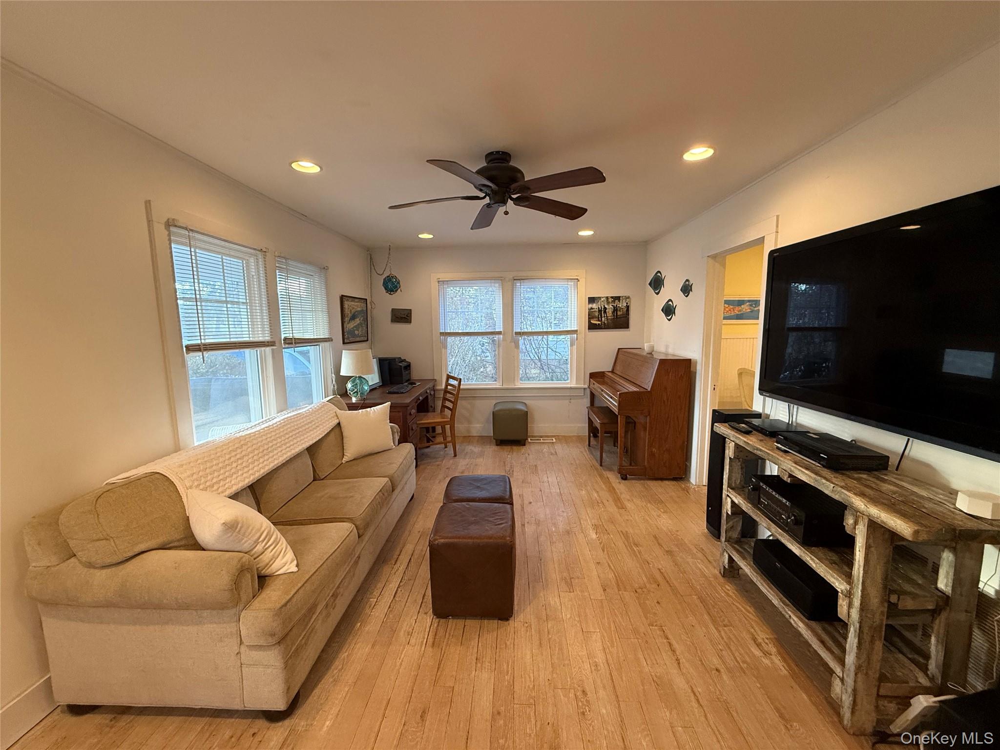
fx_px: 404
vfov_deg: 85.7
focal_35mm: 14
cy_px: 375
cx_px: 500
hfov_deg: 102.1
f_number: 2.2
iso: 320
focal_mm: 2.22
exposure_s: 1/60
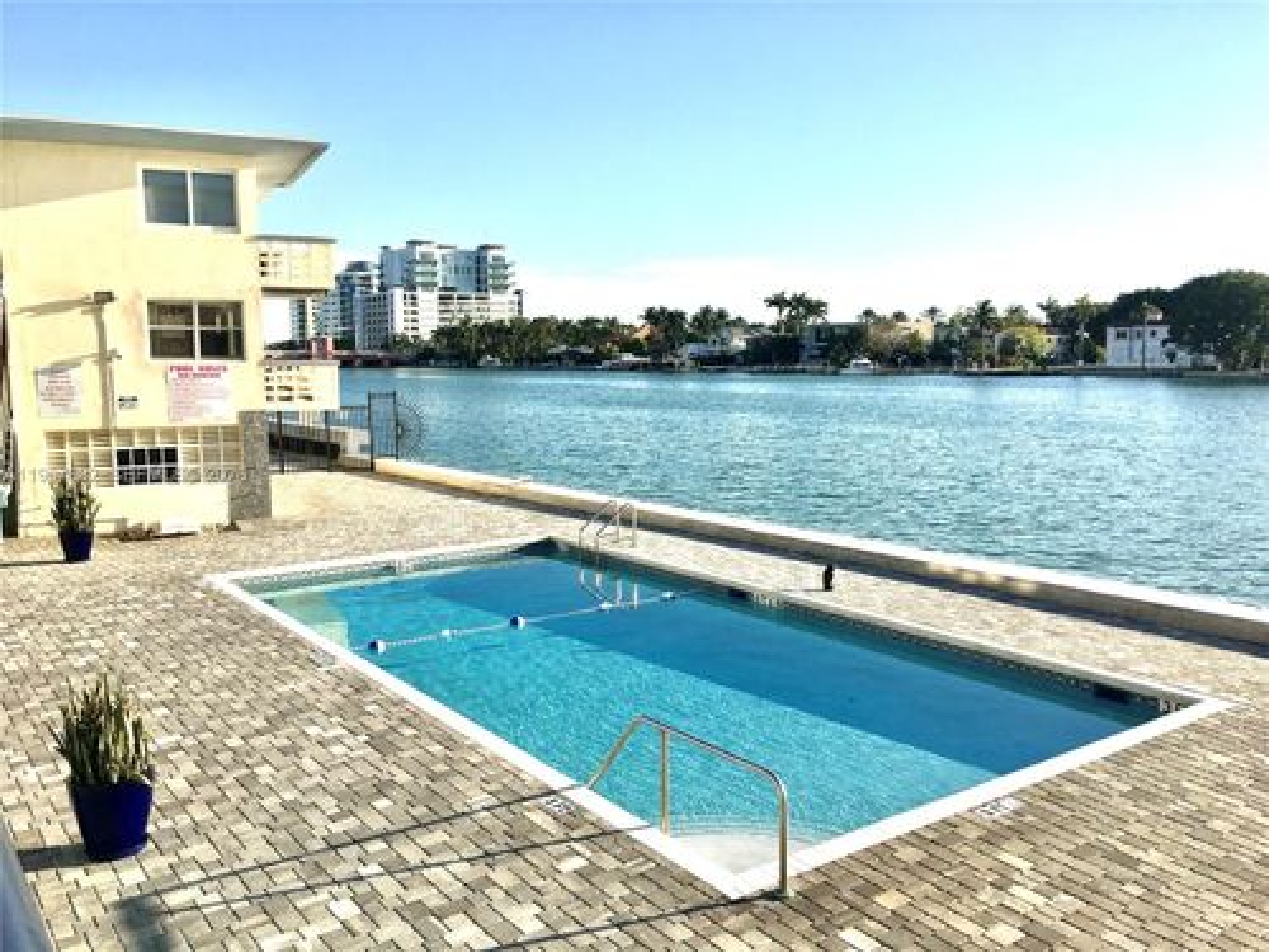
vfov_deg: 48.2
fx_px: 1063
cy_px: 476
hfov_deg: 61.7
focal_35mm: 29
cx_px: 634
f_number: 2.2
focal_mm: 4.15
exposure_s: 1/1374
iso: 25
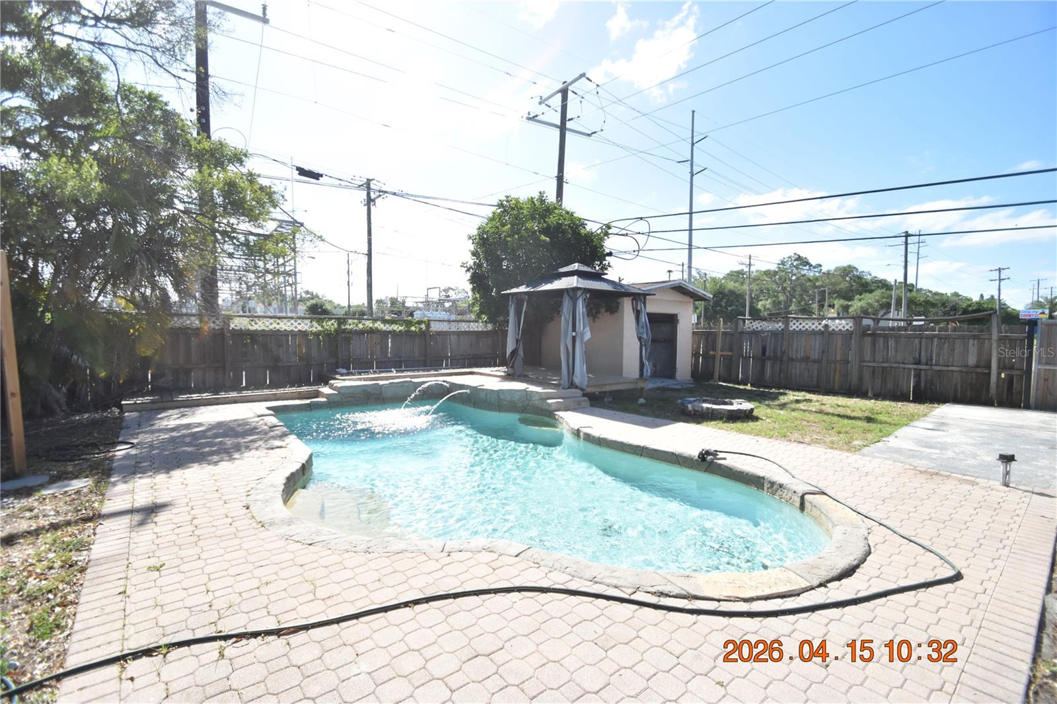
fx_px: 440
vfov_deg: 77.3
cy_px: 352
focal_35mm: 15
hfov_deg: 100.4
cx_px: 528
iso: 800
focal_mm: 10
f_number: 3.5
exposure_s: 1/4000
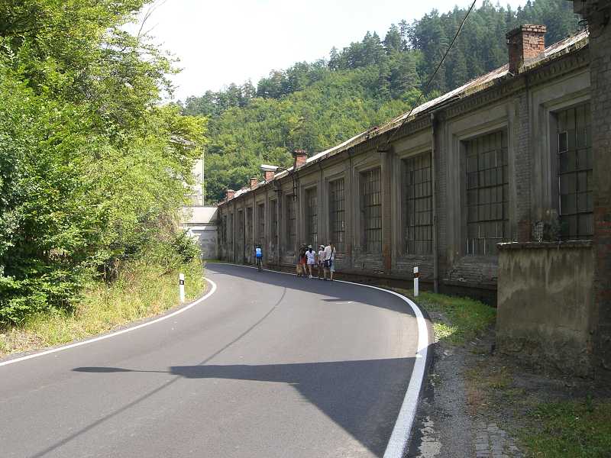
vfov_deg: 37.7
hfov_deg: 49.0
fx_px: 671
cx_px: 306
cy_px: 229
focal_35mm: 38
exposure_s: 1/200
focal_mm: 6.3
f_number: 4.4
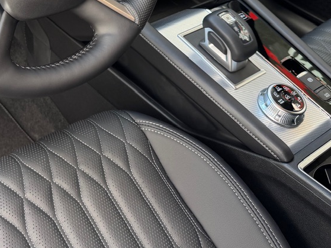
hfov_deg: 33.2
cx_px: 35
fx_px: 526
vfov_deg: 24.6
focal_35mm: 55
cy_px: -29
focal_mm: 6.76
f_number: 1.78
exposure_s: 1/121
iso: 100
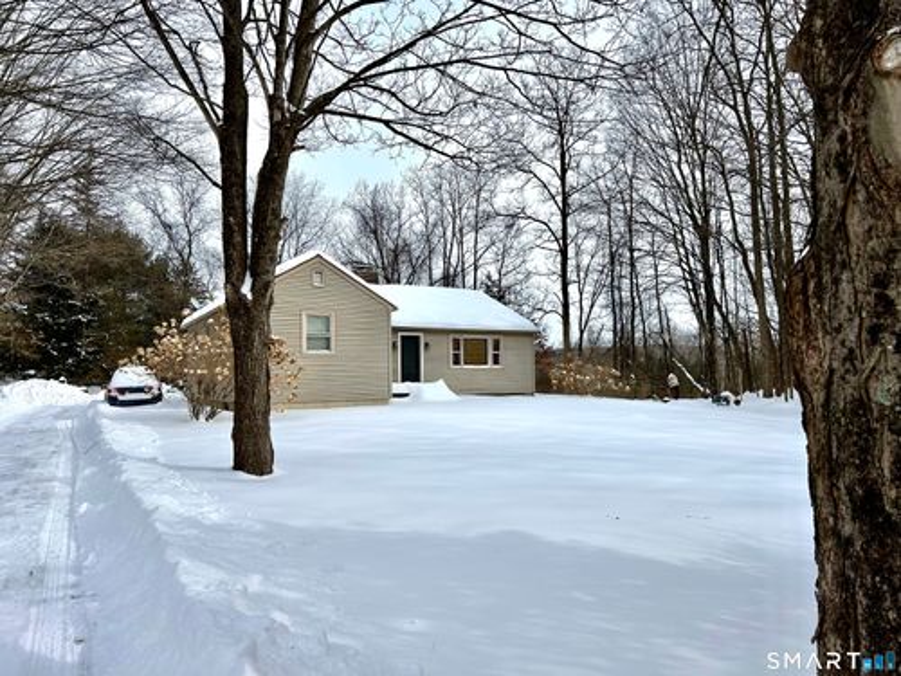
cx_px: 450
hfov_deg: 67.3
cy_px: 338
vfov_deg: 53.1
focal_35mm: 26
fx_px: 677
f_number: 1.5
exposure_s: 1/6211
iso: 50
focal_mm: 5.7
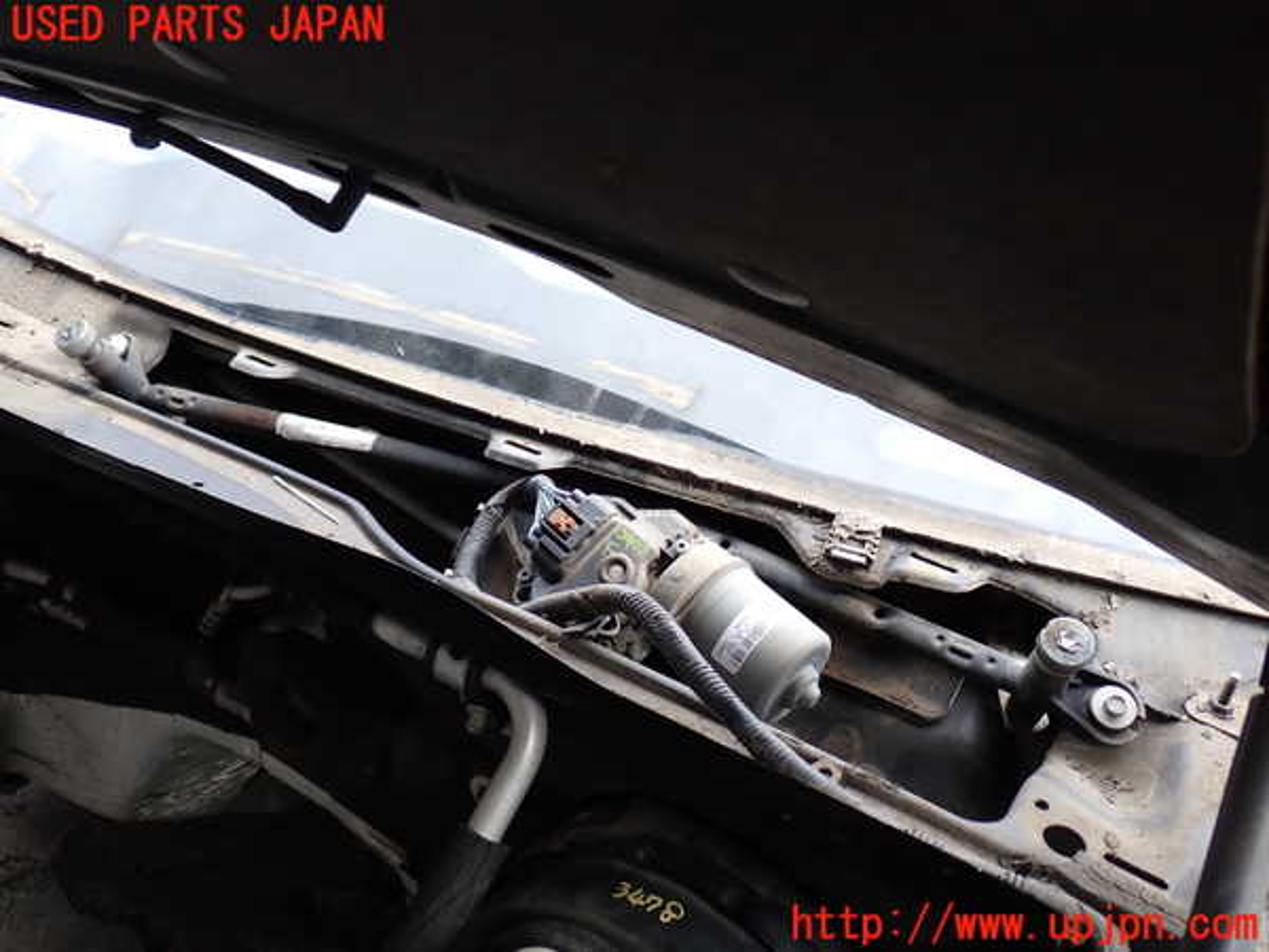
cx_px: 634
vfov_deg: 44.2
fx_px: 1173
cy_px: 476
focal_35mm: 32
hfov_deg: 56.8
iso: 100
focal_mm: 5.79
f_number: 2.4
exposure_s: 1/80
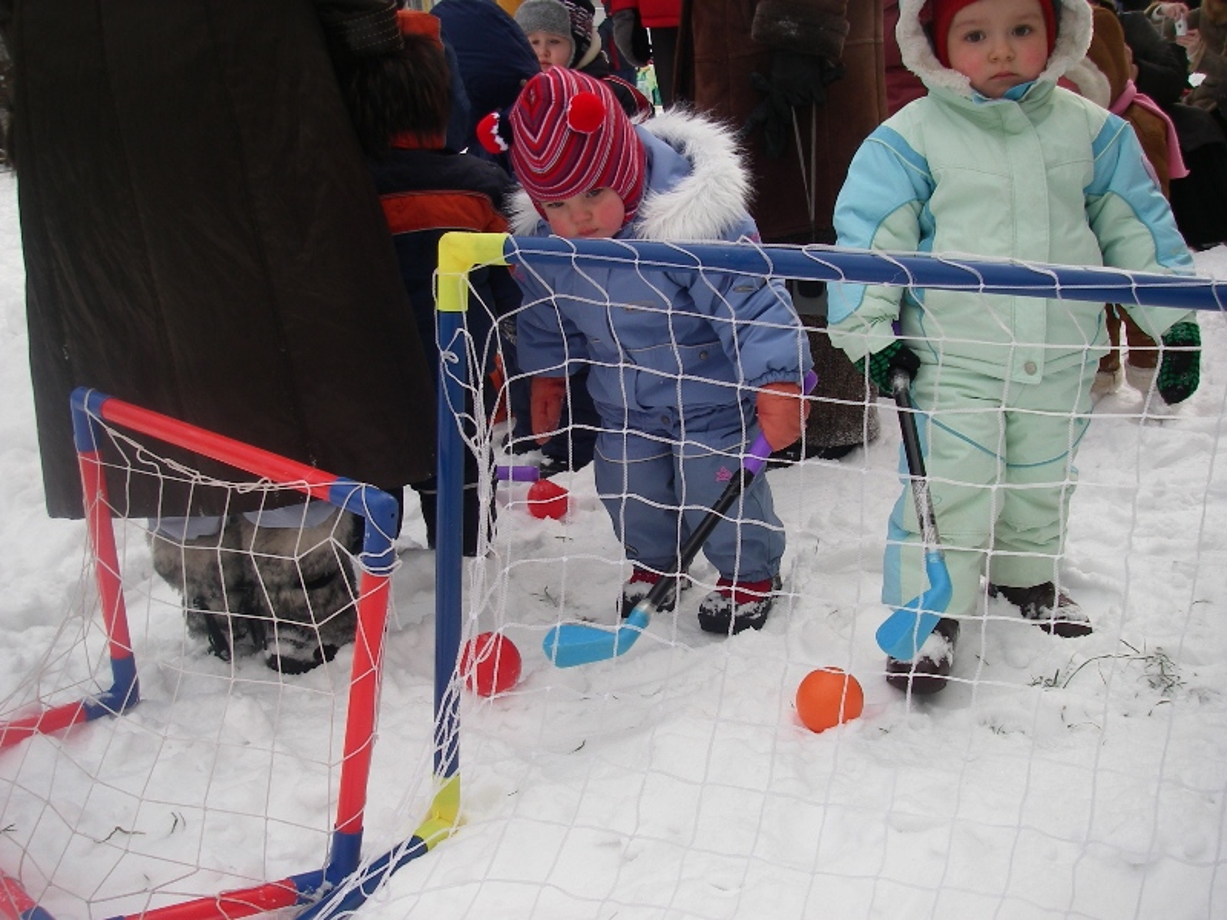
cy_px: 460
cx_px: 614
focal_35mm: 38
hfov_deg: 49.0
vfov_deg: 37.7
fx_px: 1347
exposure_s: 1/320
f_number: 3.3
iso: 64
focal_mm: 6.3
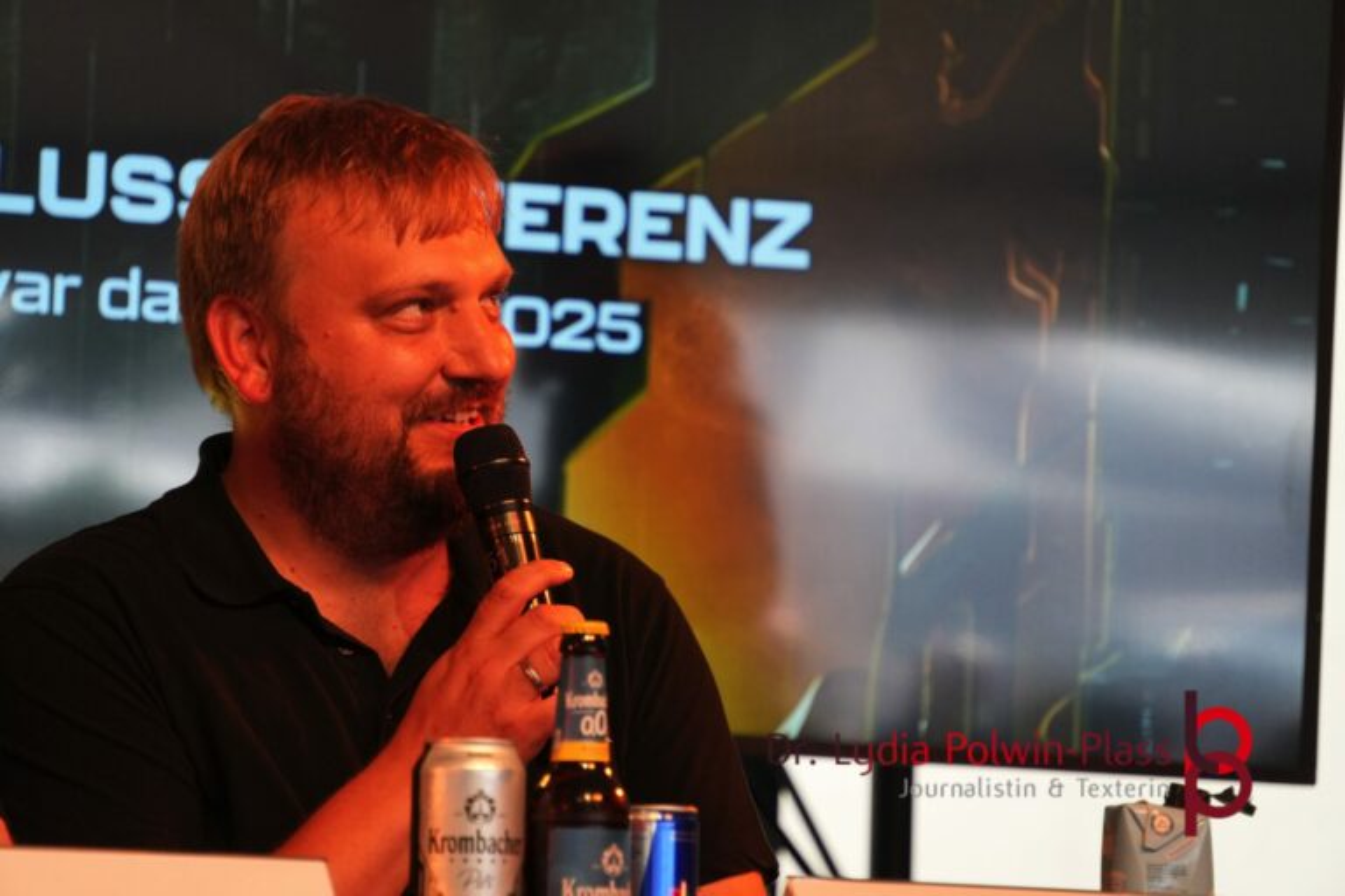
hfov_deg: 8.2
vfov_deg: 5.5
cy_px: 448
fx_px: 9358
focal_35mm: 250
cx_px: 672
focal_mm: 167
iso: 2000
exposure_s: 1/320
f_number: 6.3
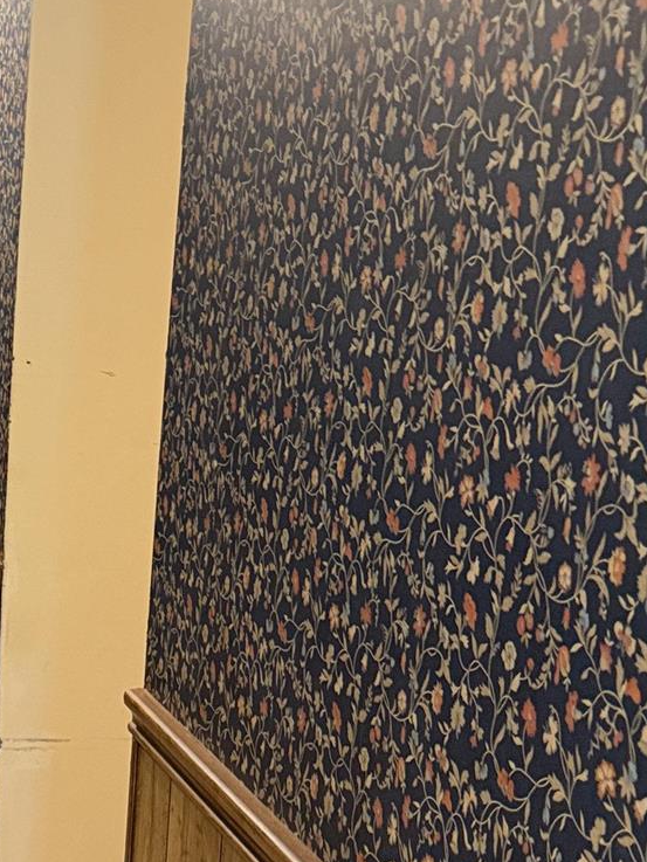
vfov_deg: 25.7
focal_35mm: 75
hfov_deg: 17.7
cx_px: -307
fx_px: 1869
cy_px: 630
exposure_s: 1/60
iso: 500
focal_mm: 6.76
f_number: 1.78
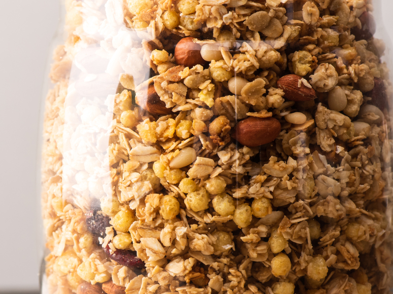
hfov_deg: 7.6
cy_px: 219
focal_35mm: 261
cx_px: 87
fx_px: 2962
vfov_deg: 5.7
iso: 160
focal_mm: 105
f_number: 10
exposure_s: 1/200
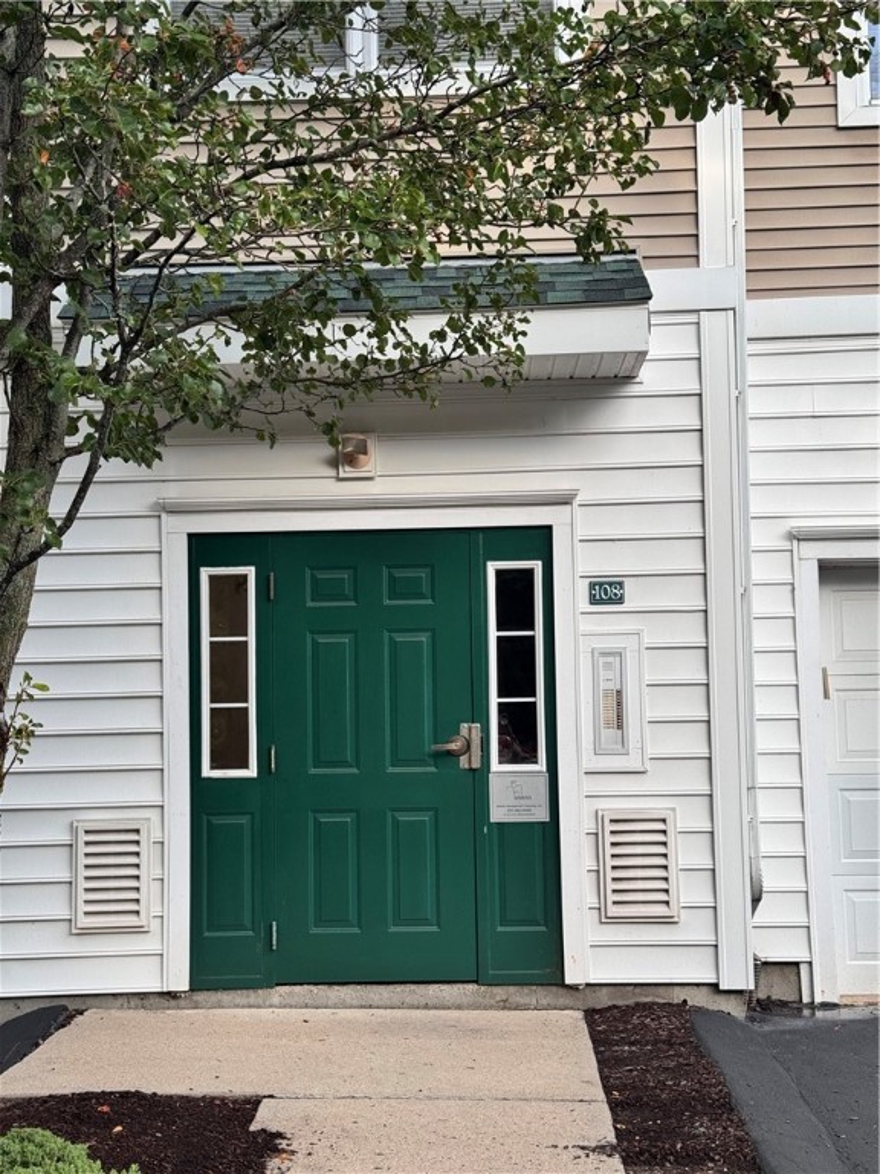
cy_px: 587
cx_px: 440
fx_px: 1627
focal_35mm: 48
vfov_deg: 39.7
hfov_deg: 30.3
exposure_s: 1/685
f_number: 1.78
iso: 64
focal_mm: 6.76
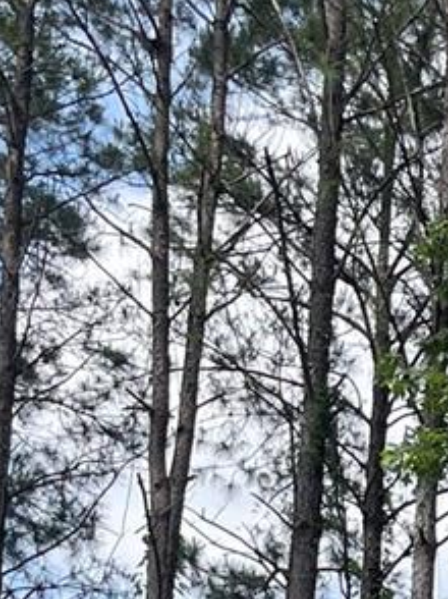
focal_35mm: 136
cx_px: 894
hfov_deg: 10.1
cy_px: 994
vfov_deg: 13.4
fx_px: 2350
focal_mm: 5.1
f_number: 1.6
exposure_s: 1/1038
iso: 32
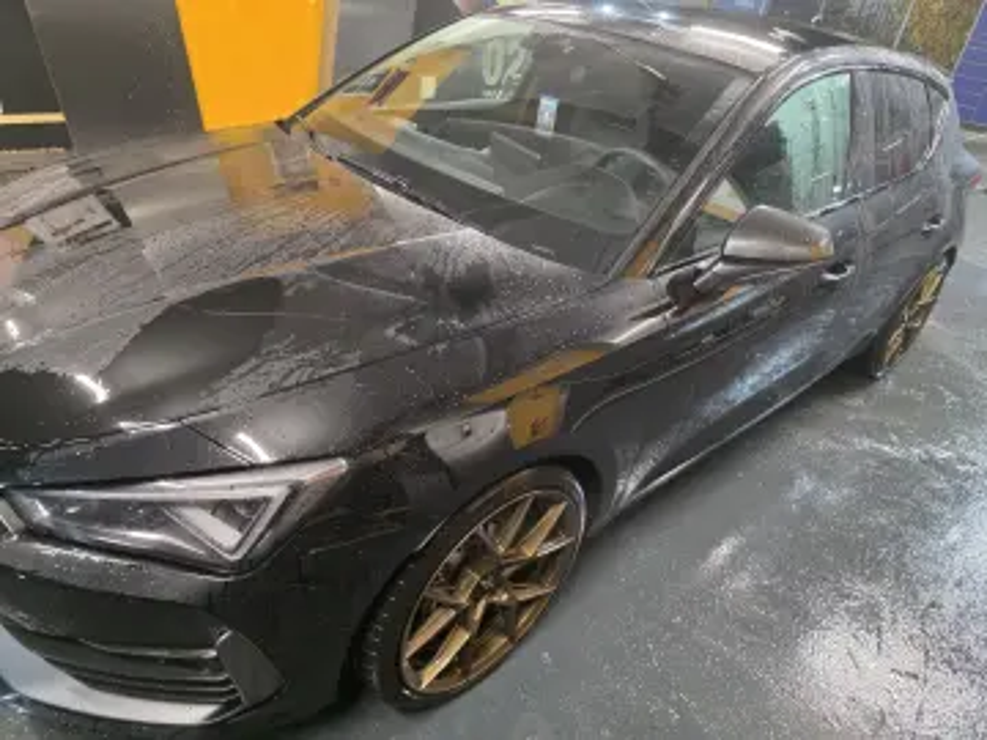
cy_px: 370
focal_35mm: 23
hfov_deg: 73.9
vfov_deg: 58.9
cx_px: 494
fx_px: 656
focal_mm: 6.3
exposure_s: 1/100
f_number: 1.7
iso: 1000
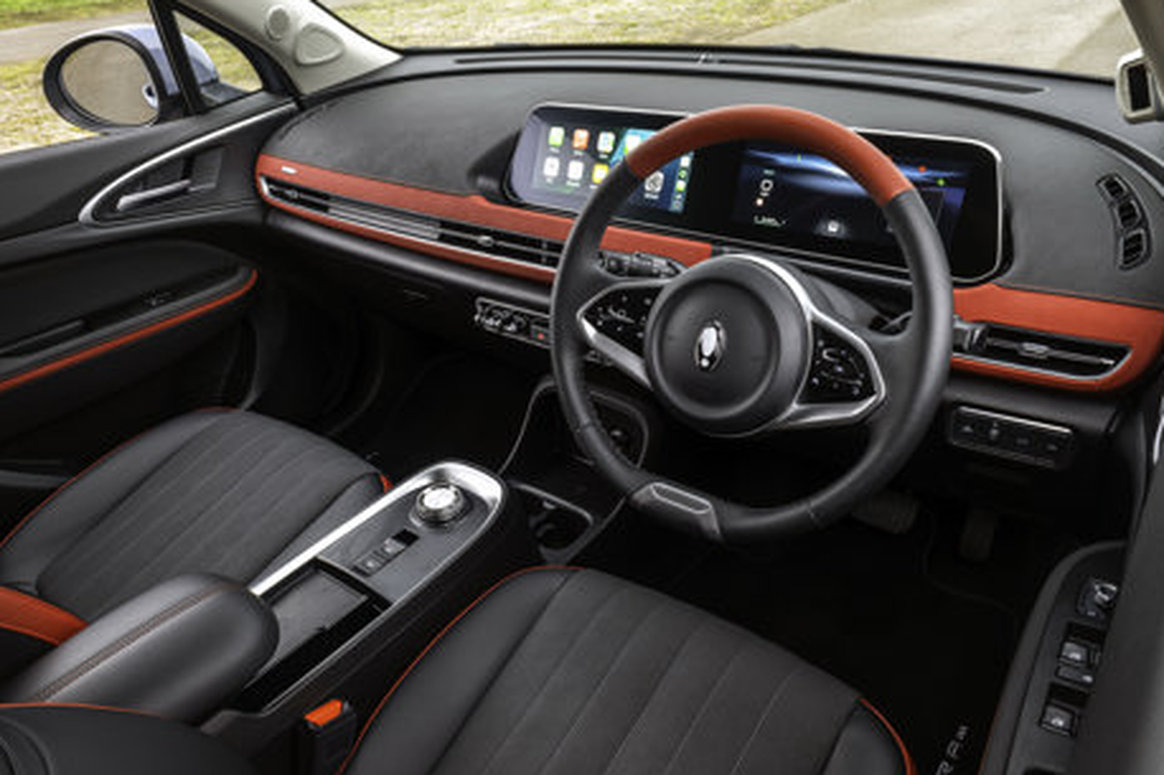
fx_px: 776
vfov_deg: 53.1
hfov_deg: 73.8
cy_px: 408
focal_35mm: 24
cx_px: 592
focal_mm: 22
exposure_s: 4
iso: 50
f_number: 13
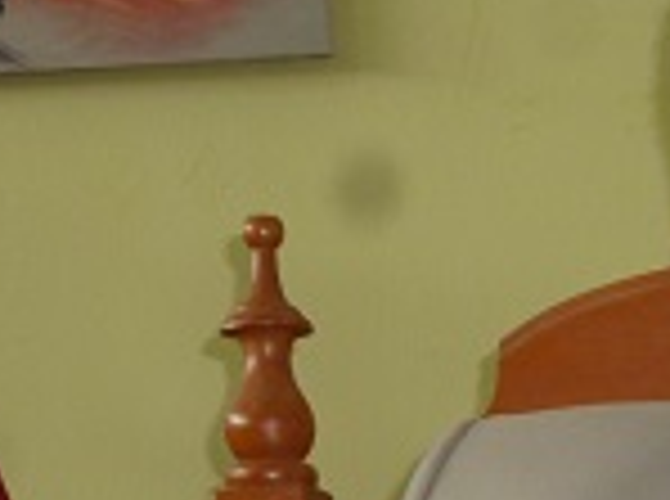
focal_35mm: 138
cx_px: 836
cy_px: 669
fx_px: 2665
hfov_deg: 13.9
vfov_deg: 10.4
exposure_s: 1/60
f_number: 3.7
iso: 200
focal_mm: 7.3
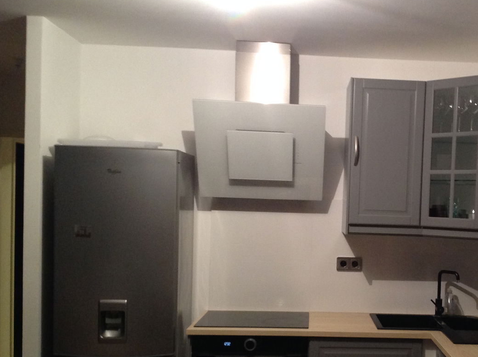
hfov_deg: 34.8
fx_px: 745
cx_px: 360
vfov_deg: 26.8
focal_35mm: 54
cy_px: 236
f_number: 2.4
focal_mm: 4.28
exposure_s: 1/15
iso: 250
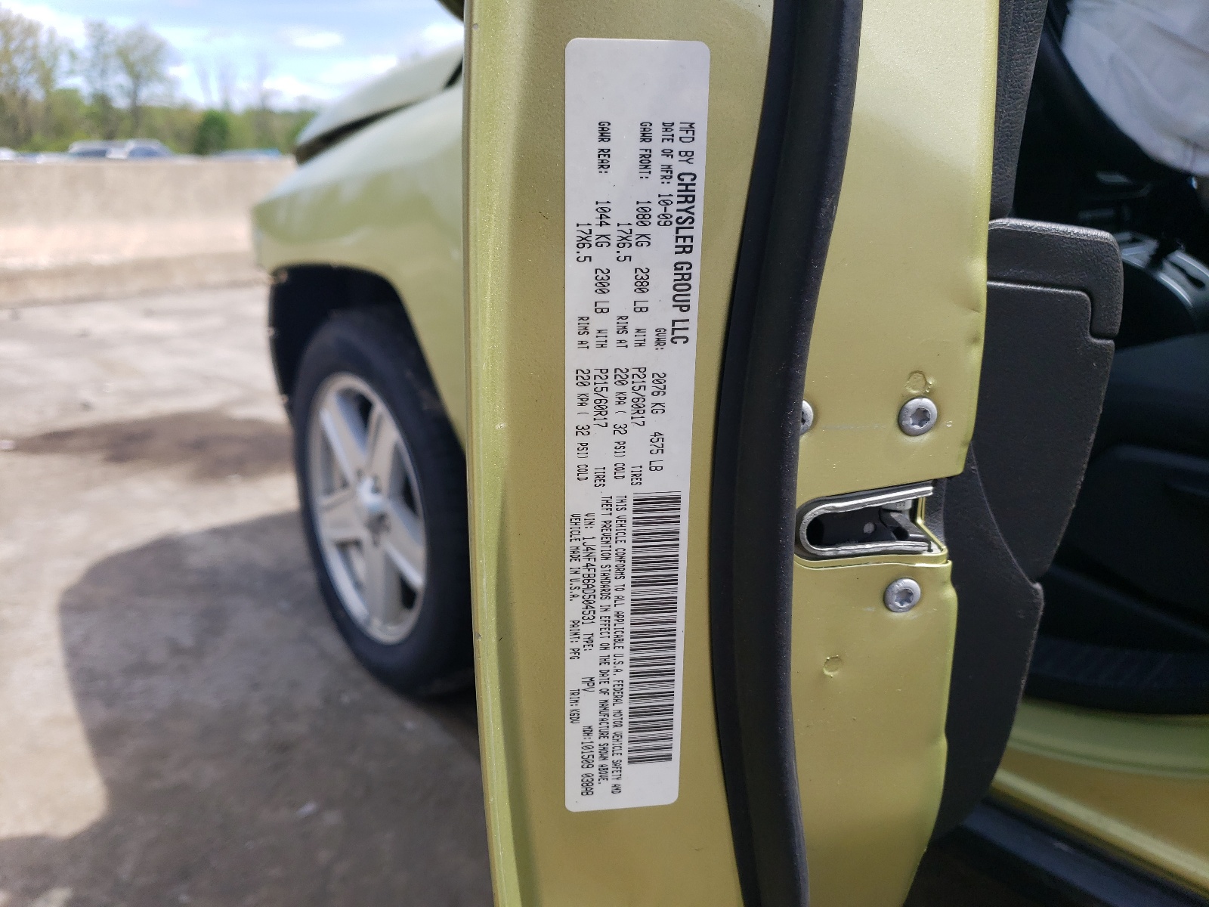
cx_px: 604
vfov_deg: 53.1
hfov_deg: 67.3
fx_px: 908
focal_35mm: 26
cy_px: 454
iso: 50
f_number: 1.5
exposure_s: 1/2000
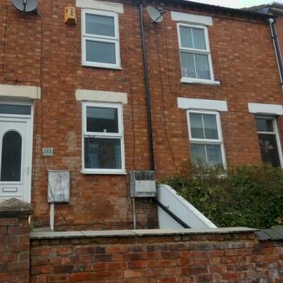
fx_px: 259
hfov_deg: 54.5
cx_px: 69
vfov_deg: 57.2
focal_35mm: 28
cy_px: 127
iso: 80
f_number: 2.8
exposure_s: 1/250
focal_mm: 3.6
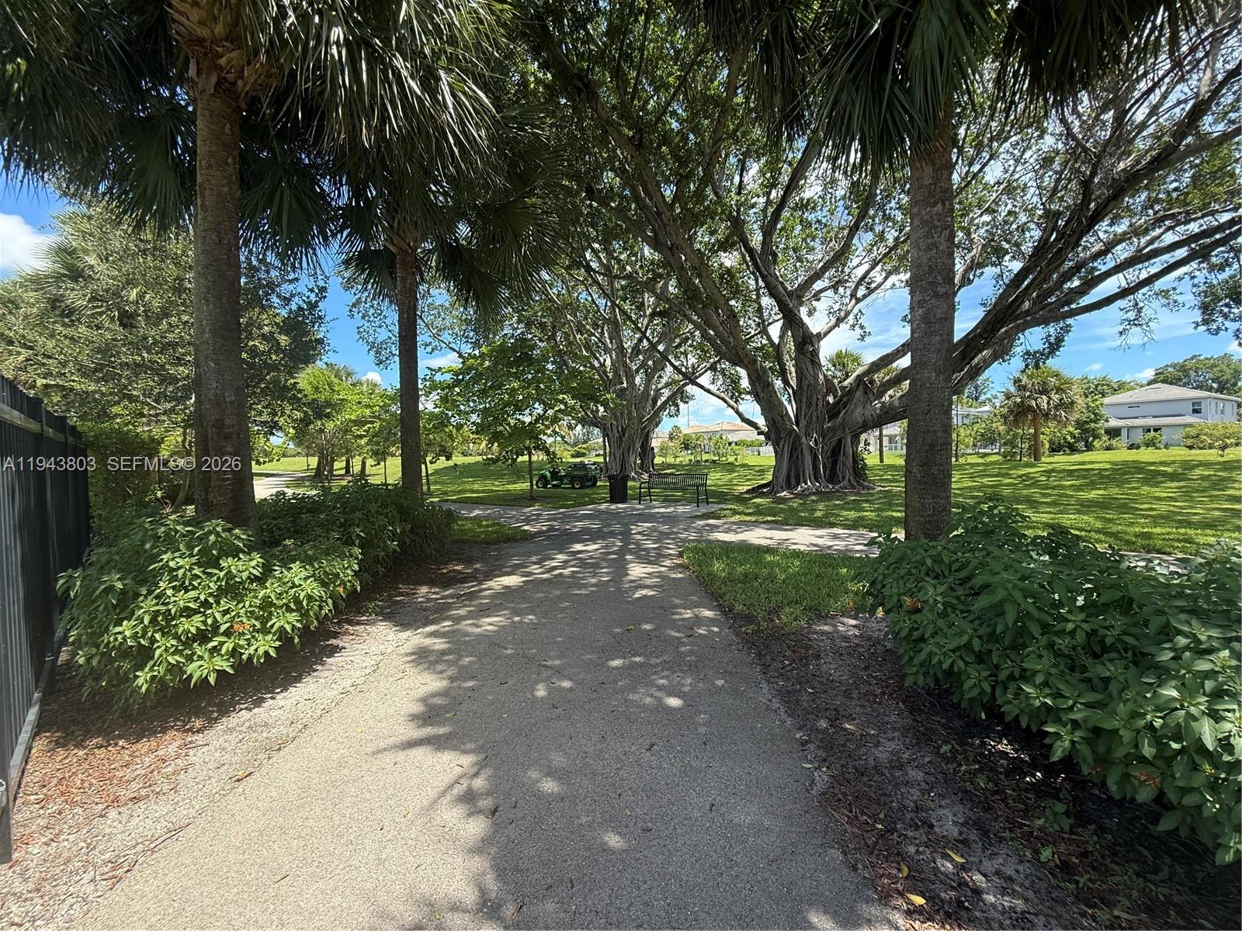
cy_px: 466
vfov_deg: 85.7
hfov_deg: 102.1
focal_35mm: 14
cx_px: 621
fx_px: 502
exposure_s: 1/619
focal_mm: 2.22
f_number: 2.2
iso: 64
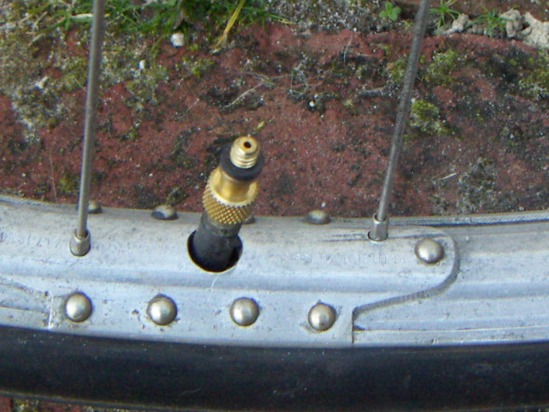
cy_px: 222
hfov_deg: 27.3
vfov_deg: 20.7
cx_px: 205
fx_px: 1126
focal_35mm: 71
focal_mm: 4.7
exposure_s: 1/50
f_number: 2.8
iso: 160
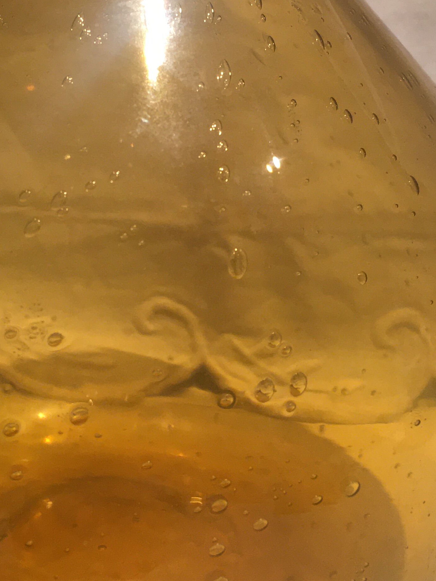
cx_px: 150
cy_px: 199
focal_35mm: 63
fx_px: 1058
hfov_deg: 23.2
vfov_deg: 30.5
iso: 125
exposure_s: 1/33
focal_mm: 4.15
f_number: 2.2
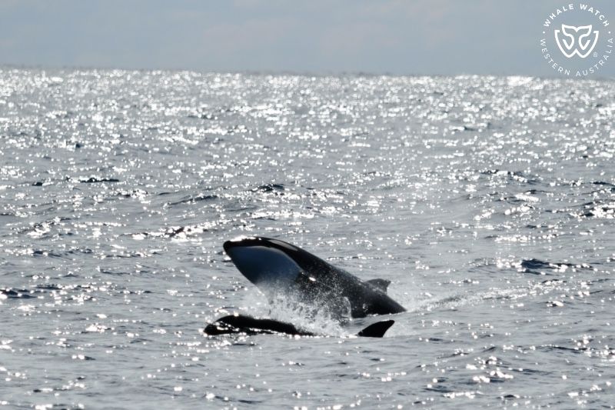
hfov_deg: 4.9
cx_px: 308
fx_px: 7173
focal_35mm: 420
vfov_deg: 3.3
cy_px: 205
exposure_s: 1/8000
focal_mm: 420
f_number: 6
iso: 400
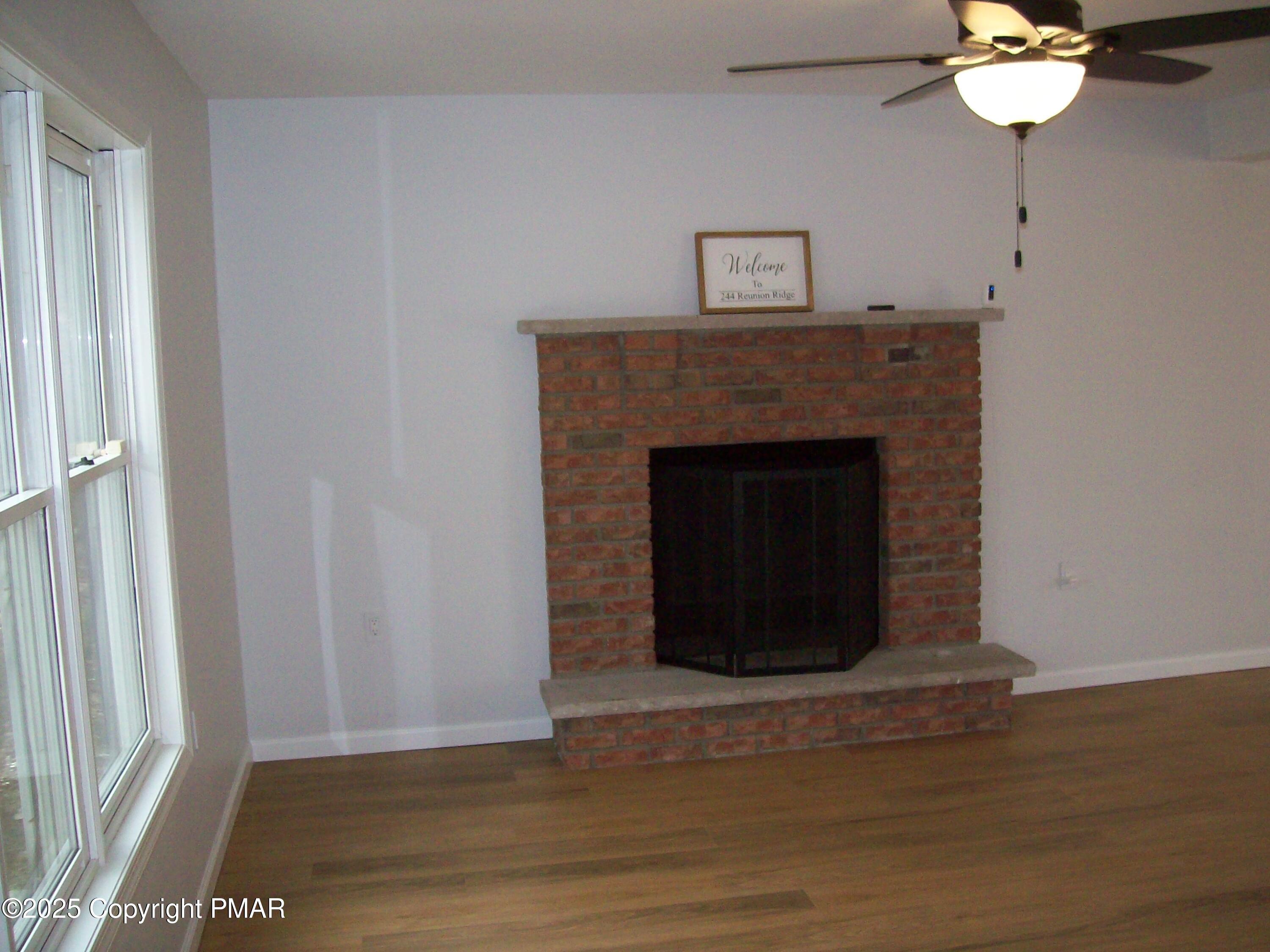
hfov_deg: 51.4
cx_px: 635
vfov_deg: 39.7
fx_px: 1321
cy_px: 476
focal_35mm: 36
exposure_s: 1/64
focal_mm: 6
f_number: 2.7
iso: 200
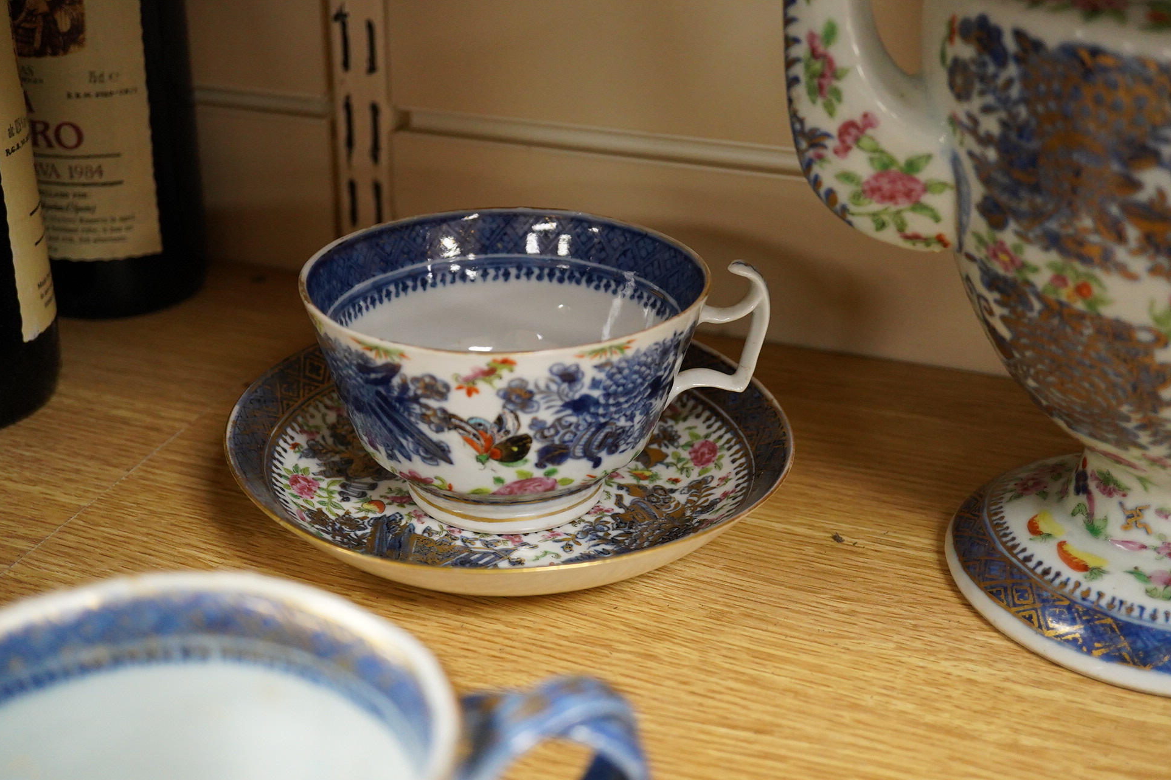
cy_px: 385
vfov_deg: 29.2
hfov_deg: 42.7
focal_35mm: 46
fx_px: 1496
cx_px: 573
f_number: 3.5
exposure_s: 1/250
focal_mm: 30
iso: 2500
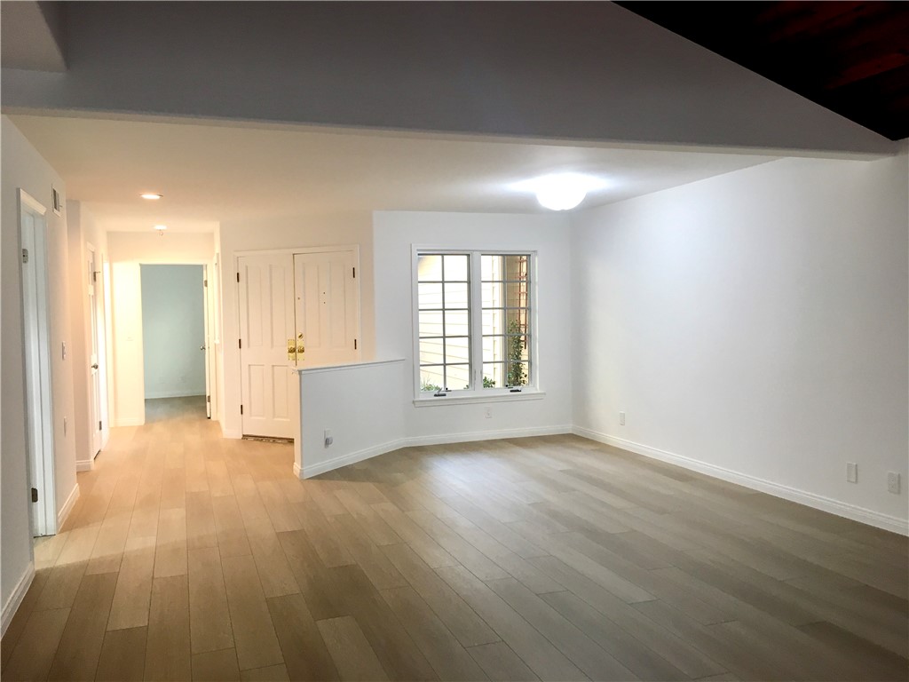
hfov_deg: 61.7
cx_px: 454
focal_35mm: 29
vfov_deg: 48.2
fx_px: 762
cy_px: 341
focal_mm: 4.15
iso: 64
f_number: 2.2
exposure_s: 1/30
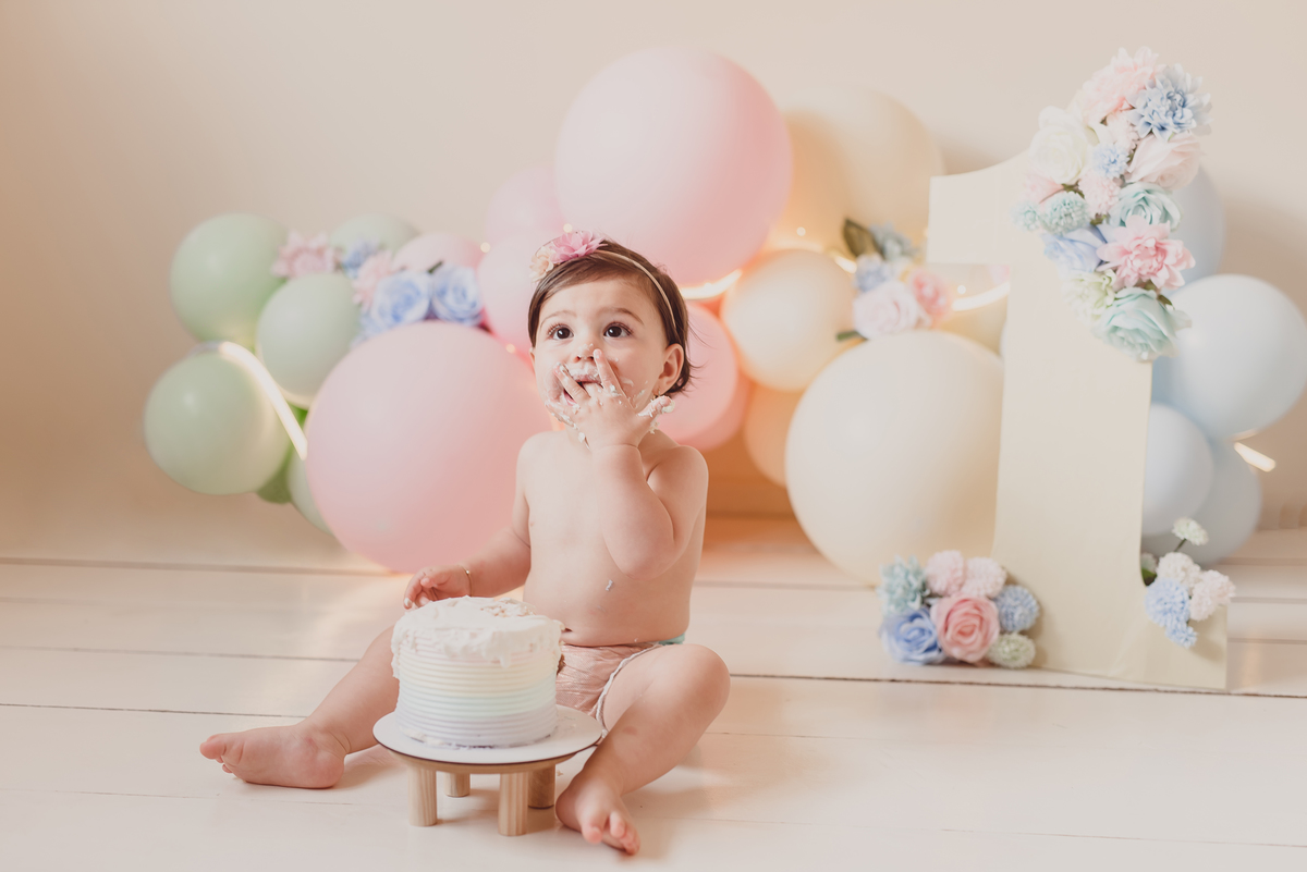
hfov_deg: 39.6
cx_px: 654
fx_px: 1816
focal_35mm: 50
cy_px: 436
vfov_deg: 27.0
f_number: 2.2
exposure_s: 1/80
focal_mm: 50
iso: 100
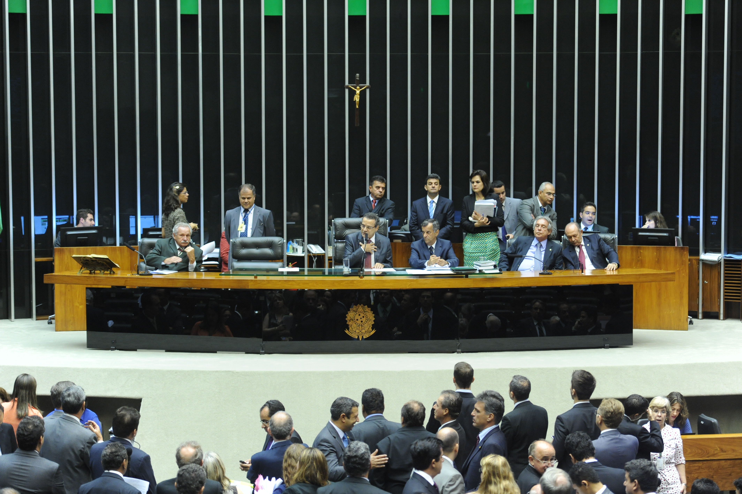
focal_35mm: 86
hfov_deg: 23.7
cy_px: 247
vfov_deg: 15.9
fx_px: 1771
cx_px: 371
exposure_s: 1/80
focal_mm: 86
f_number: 2.8
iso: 2000
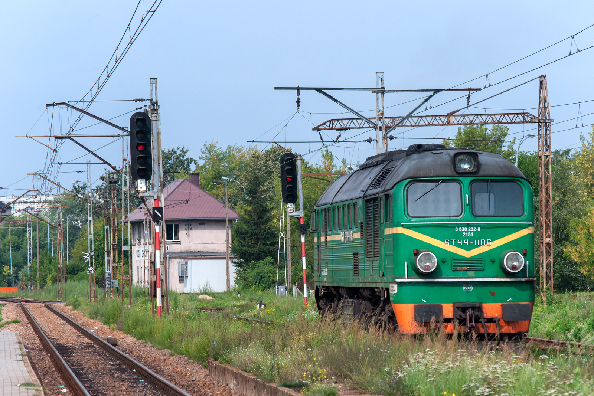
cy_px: 198
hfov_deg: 12.5
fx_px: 2723
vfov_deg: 8.3
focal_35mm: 165
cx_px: 297
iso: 100
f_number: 8
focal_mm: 110
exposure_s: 1/320
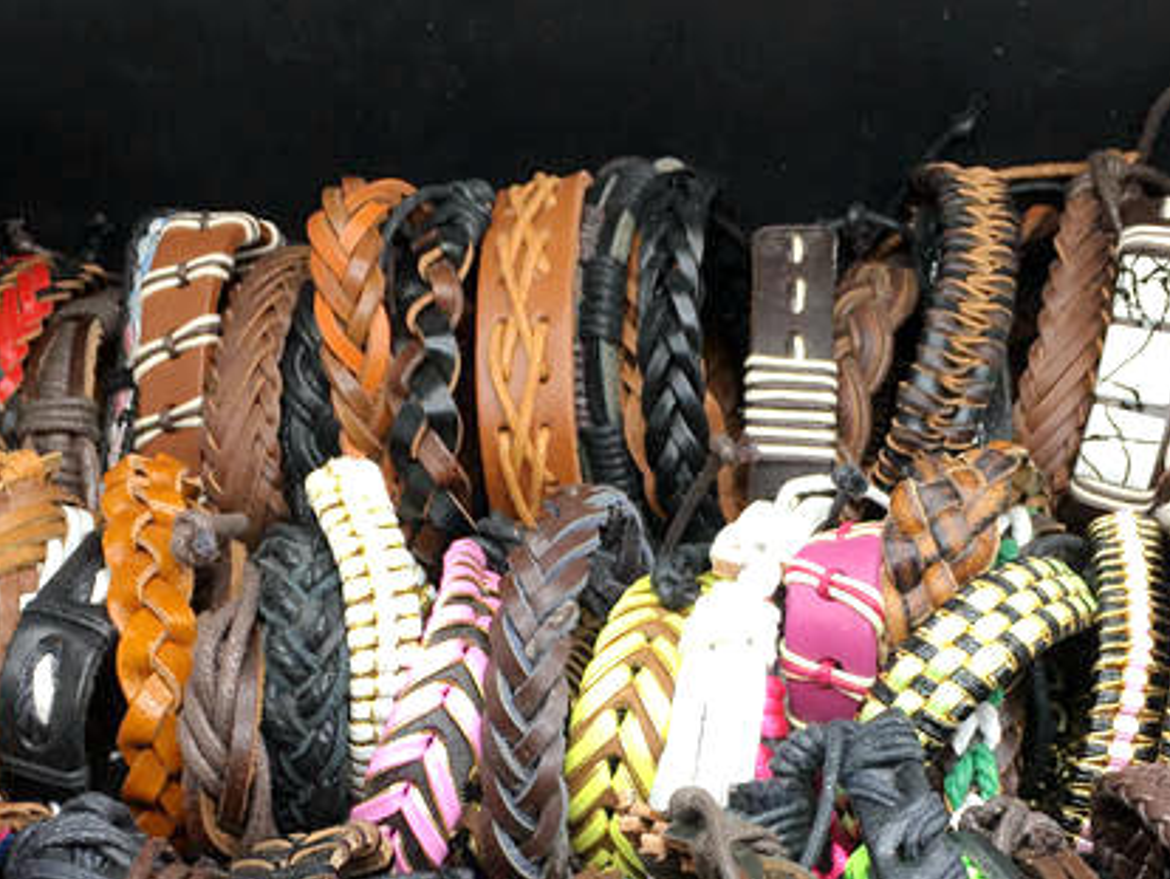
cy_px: 755
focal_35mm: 56
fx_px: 1894
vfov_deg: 25.5
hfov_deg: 34.3
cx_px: 627
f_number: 2.2
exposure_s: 1/100
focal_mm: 4.15
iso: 25
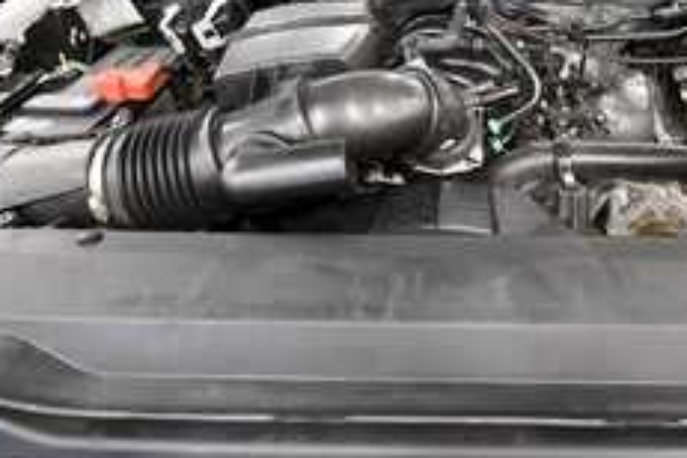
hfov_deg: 67.3
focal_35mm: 26
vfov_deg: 47.3
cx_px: 464
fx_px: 496
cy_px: 103
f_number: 4.5
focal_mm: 10
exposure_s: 1/125
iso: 2800
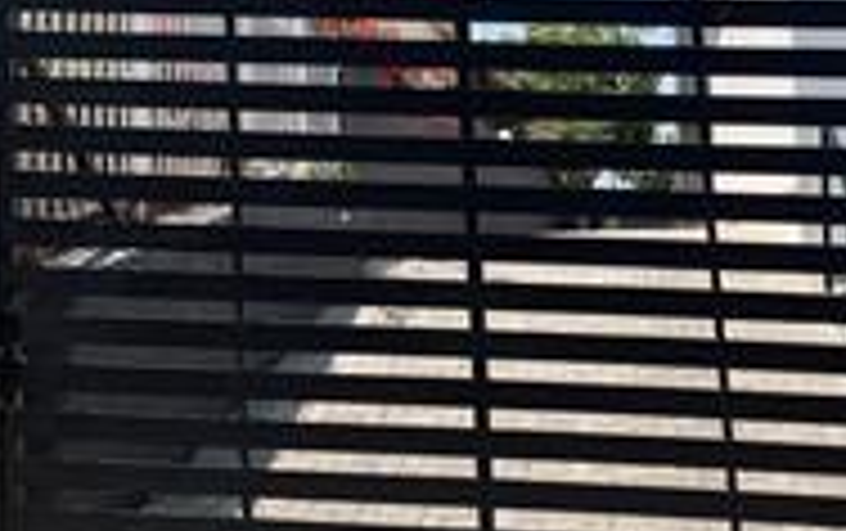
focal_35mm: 50
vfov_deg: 25.9
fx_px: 1154
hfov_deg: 39.7
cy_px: 234
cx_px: 578
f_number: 1.8
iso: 25
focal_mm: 4.25
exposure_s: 1/1314
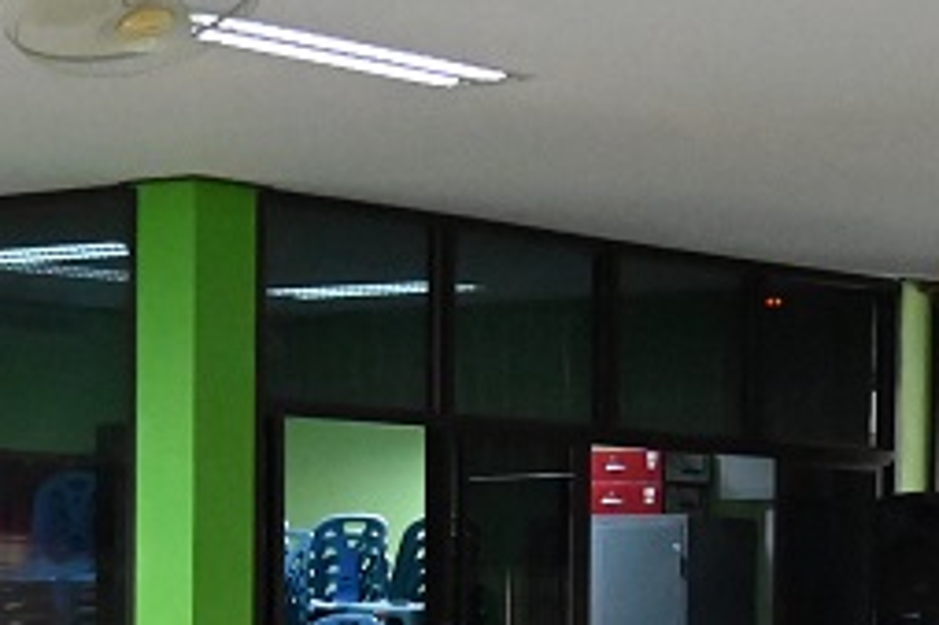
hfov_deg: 14.3
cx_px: 695
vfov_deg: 9.4
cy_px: 856
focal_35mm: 143
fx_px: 3727
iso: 12800
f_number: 4
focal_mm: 30
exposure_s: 1/500
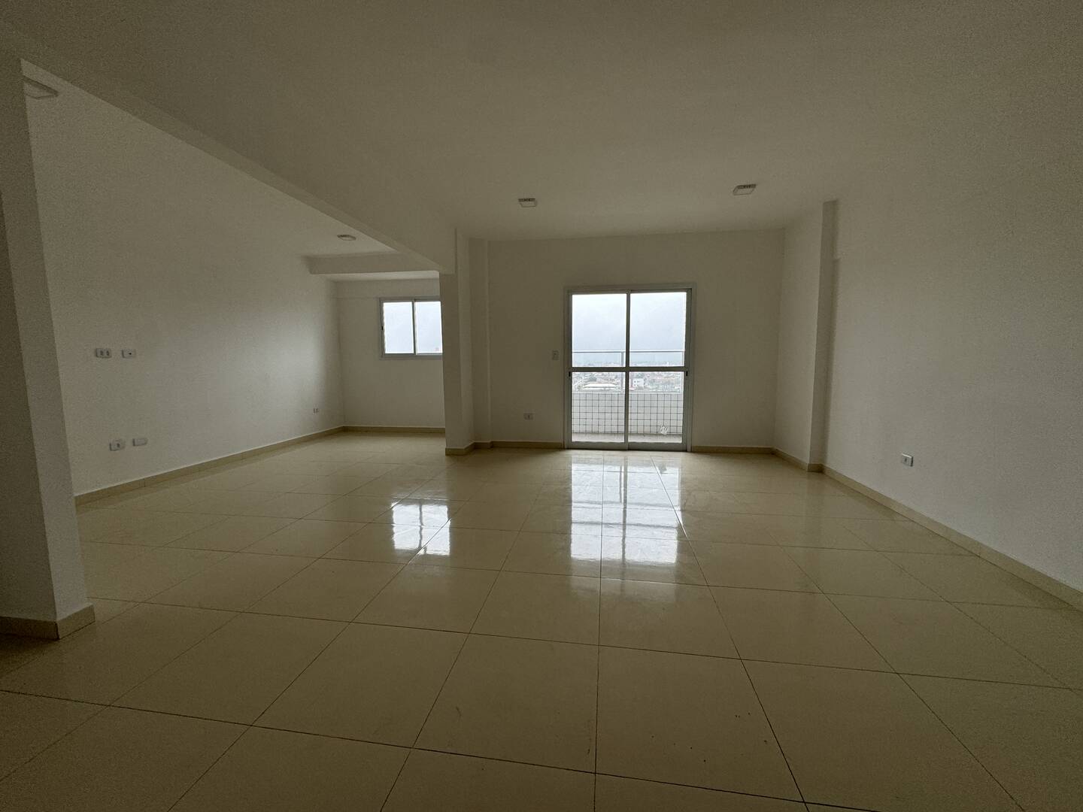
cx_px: 542
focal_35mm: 14
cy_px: 406
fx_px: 438
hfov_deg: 102.1
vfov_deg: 85.7
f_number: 2.2
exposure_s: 1/99
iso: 100
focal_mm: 2.22
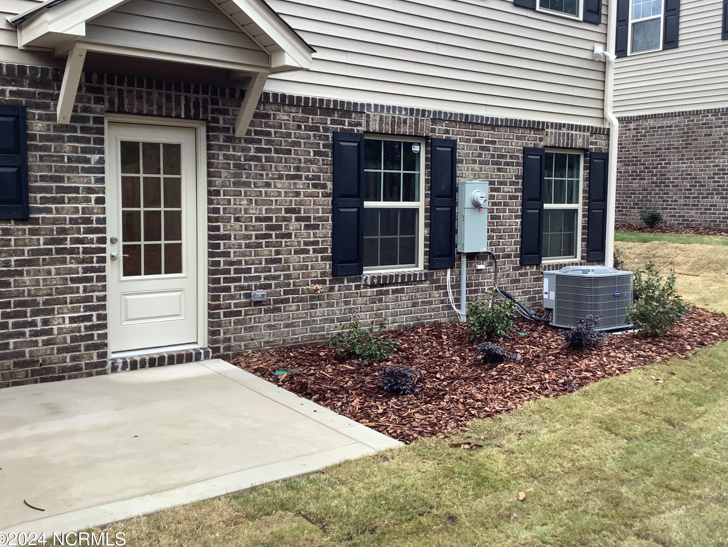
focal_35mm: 36
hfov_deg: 51.2
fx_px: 757
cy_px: 251
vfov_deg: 39.6
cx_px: 416
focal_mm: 3.3
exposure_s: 1/103
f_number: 2.4
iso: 25
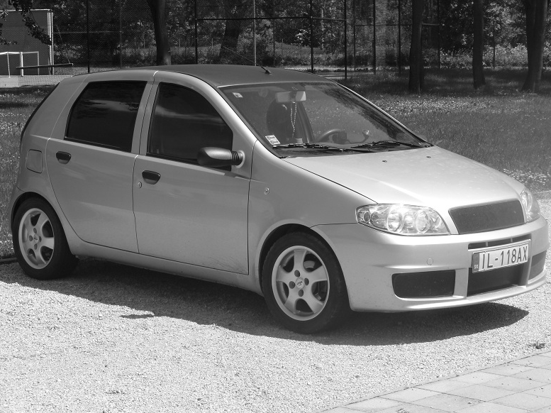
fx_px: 1416
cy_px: 191
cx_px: 264
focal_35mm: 89
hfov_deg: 22.0
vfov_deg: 16.6
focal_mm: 14.2
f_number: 4.5
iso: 80
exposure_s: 1/320
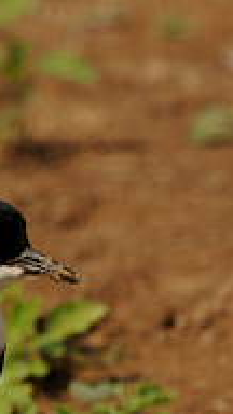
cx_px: -114
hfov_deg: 0.6
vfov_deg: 1.1
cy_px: 343
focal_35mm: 1959
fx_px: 21517
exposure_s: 1/500
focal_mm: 400
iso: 200
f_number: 9
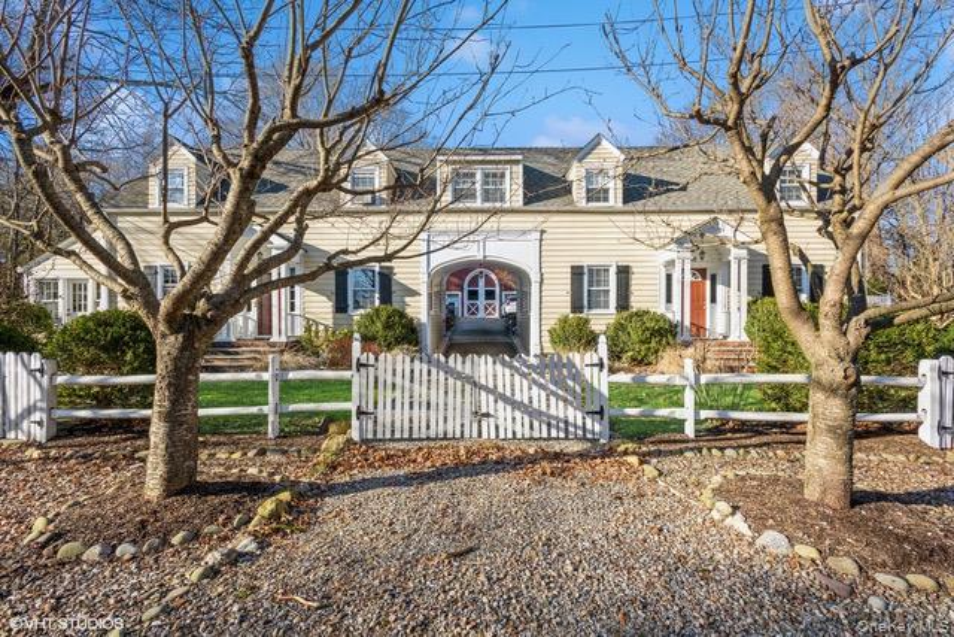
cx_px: 477
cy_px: 318
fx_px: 451
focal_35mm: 17
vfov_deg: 70.5
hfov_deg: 93.3
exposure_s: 1/80
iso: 200
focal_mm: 17
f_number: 8
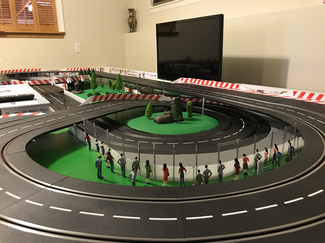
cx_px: 162
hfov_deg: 63.4
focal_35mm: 28
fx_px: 263
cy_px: 122
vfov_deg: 49.7
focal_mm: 3.99
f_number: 1.8
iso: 100
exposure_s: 1/7
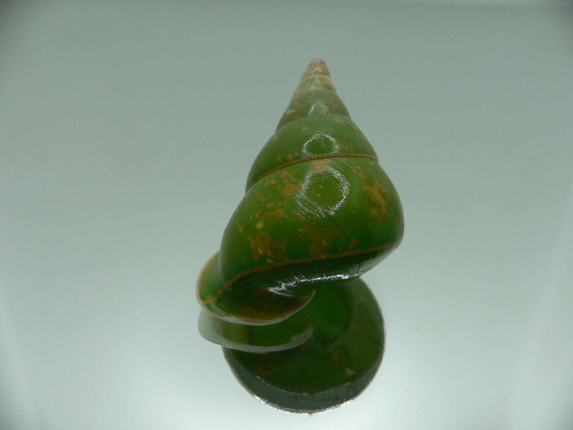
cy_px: 215
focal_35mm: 35
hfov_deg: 52.6
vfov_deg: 40.7
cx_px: 286
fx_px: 579
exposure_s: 1/80
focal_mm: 4.6
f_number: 2.8
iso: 80
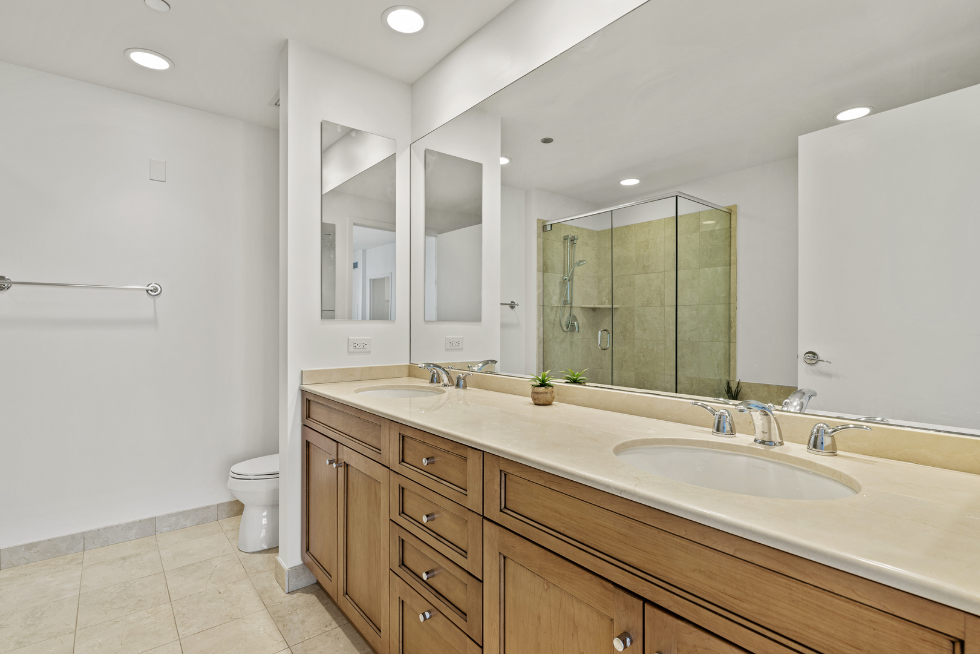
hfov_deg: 94.6
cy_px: 327
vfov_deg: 71.7
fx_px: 452
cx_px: 490
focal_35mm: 17
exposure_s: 1/1.43
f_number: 9.5
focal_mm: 16.6
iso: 100
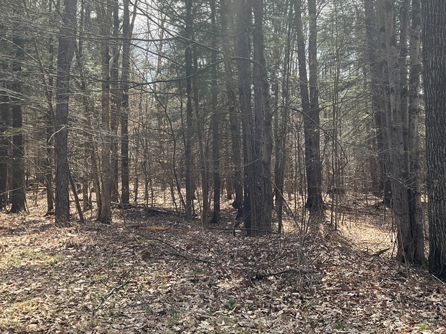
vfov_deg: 35.7
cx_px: 299
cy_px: 115
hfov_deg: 46.0
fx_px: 516
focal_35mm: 40
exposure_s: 1/469
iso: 25
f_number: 1.8
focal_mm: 3
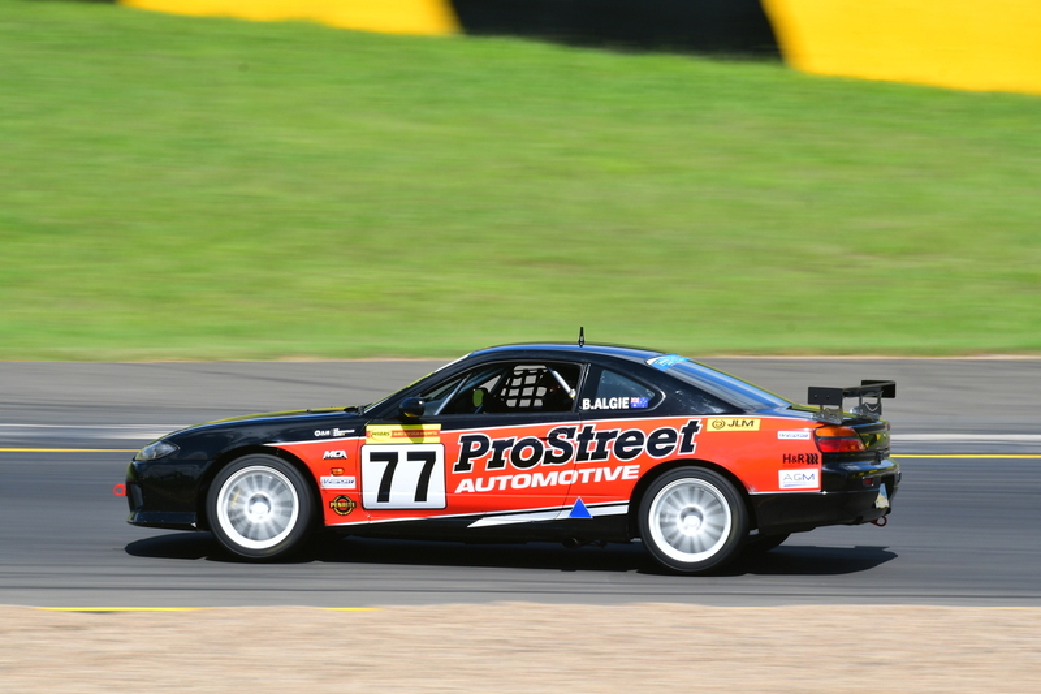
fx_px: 18213
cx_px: 520
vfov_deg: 2.2
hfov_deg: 3.3
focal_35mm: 630
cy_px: 347
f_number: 11
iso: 100
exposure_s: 1/125
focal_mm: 420
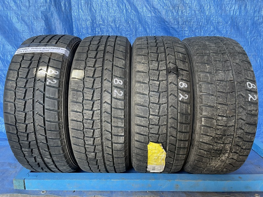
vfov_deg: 53.1
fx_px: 198
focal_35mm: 26
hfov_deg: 67.3
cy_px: 98
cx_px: 132
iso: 125
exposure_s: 1/99
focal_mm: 4.2
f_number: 1.6
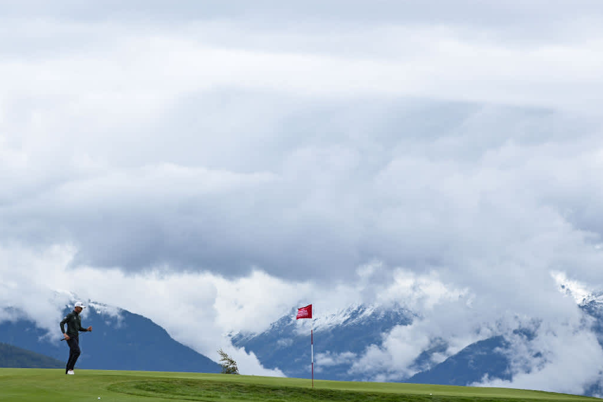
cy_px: 202
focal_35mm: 158
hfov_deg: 13.0
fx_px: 2646
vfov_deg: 8.7
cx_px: 302
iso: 200
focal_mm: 105
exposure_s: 1/2500
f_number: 3.2
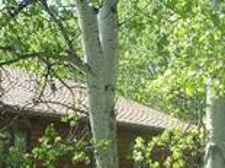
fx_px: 857
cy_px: 233
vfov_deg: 10.9
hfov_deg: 14.6
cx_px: -19
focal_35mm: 132
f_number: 4
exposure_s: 1/160
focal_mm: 5.3
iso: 80
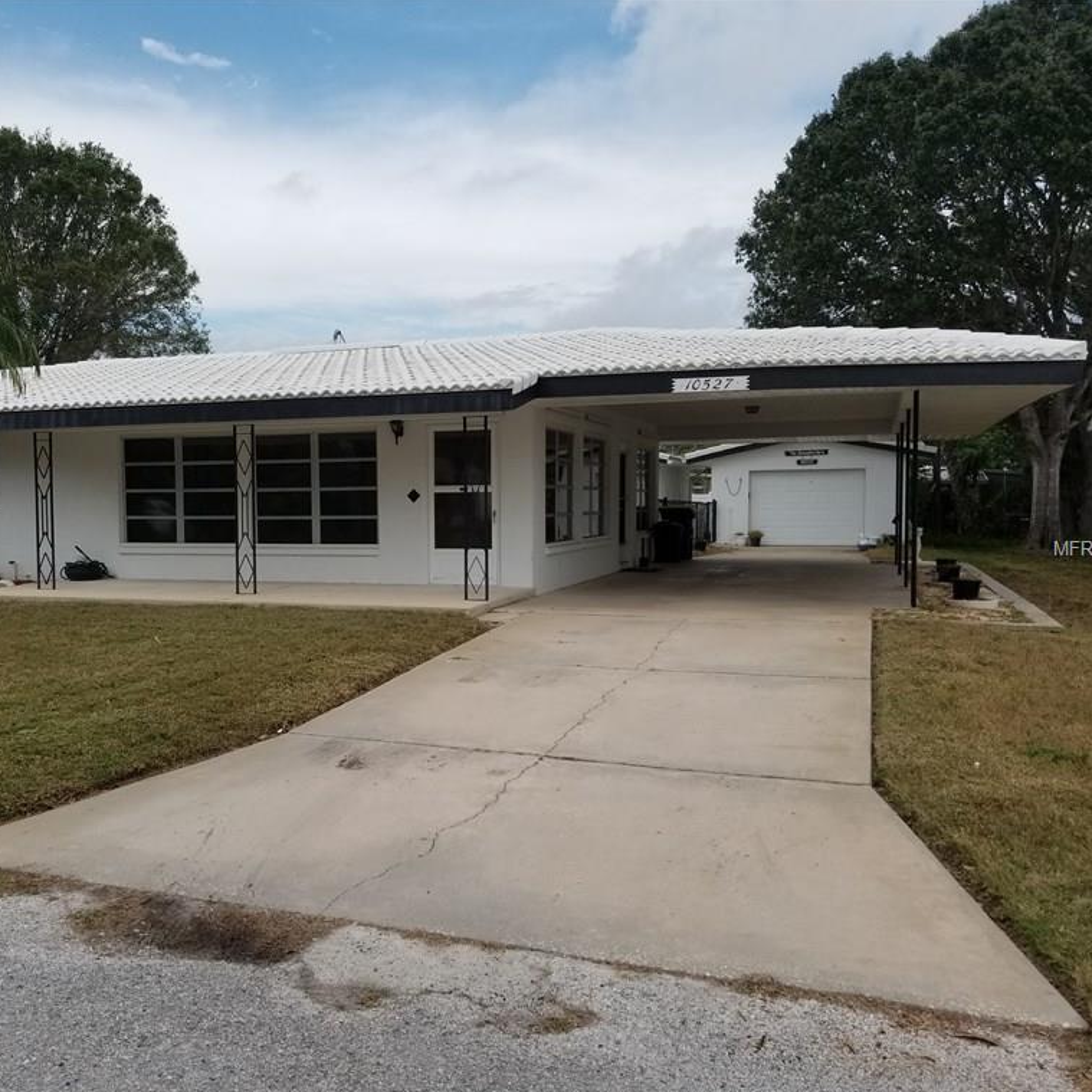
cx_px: 404
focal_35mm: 31
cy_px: 550
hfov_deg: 51.9
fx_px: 1106
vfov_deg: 52.5
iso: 50
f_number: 1.7
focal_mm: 4.3
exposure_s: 1/2160
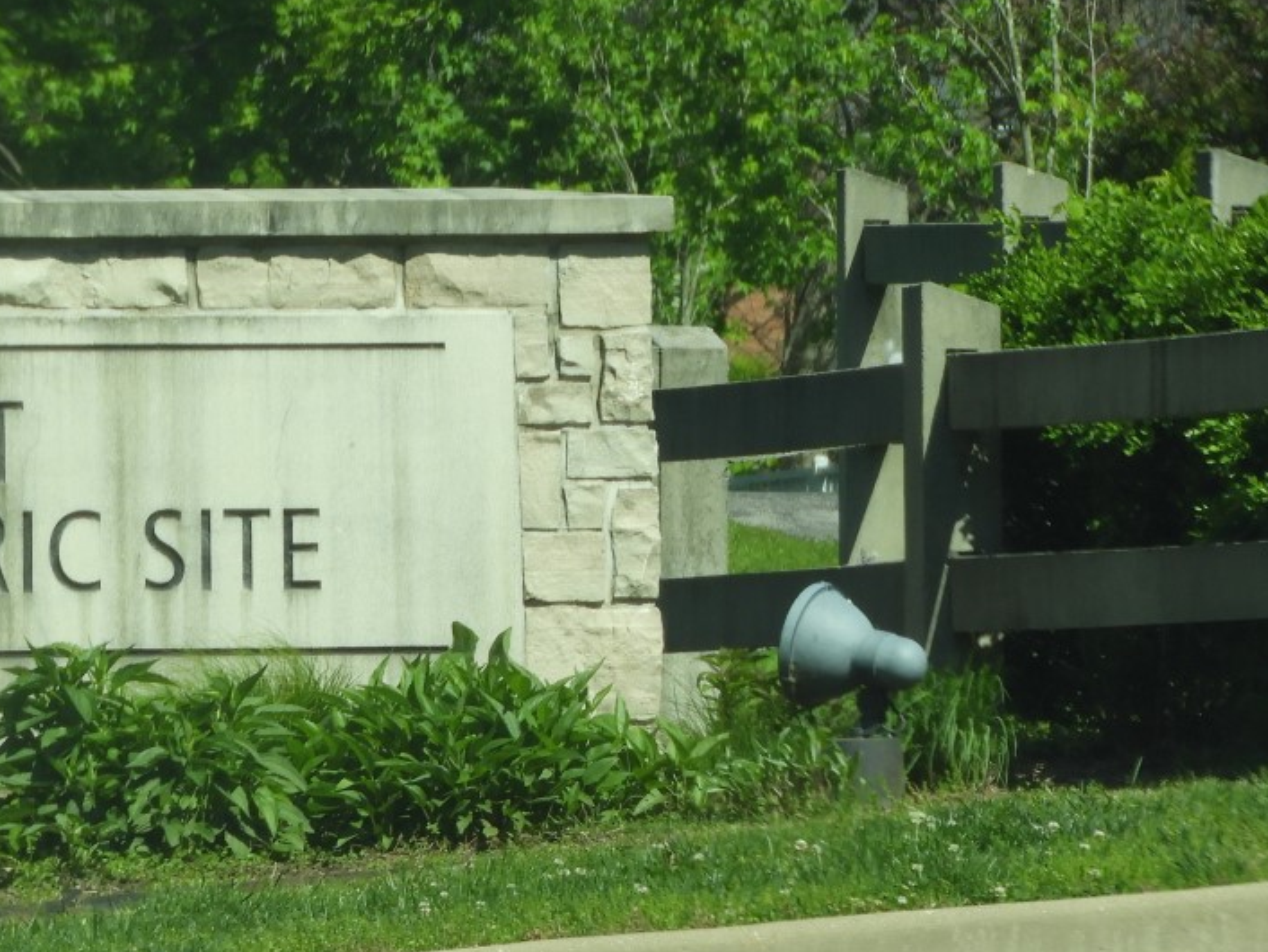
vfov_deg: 2.2
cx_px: 22
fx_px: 24661
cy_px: 965
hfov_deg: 2.9
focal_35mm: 673
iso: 100
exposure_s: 1/400
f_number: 5.5
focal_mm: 59.1
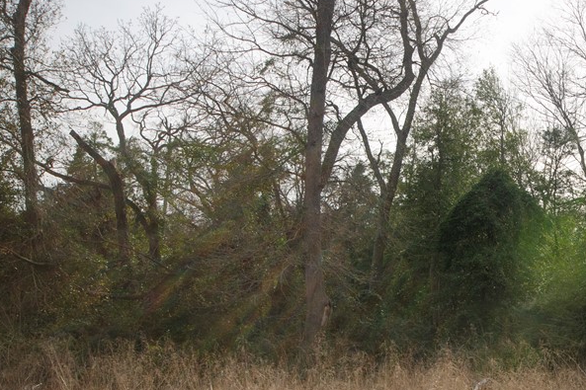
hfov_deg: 34.2
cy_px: 341
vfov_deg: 24.0
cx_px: 528
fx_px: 895
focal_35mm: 55
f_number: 5.6
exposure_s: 1/500
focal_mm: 20
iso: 100
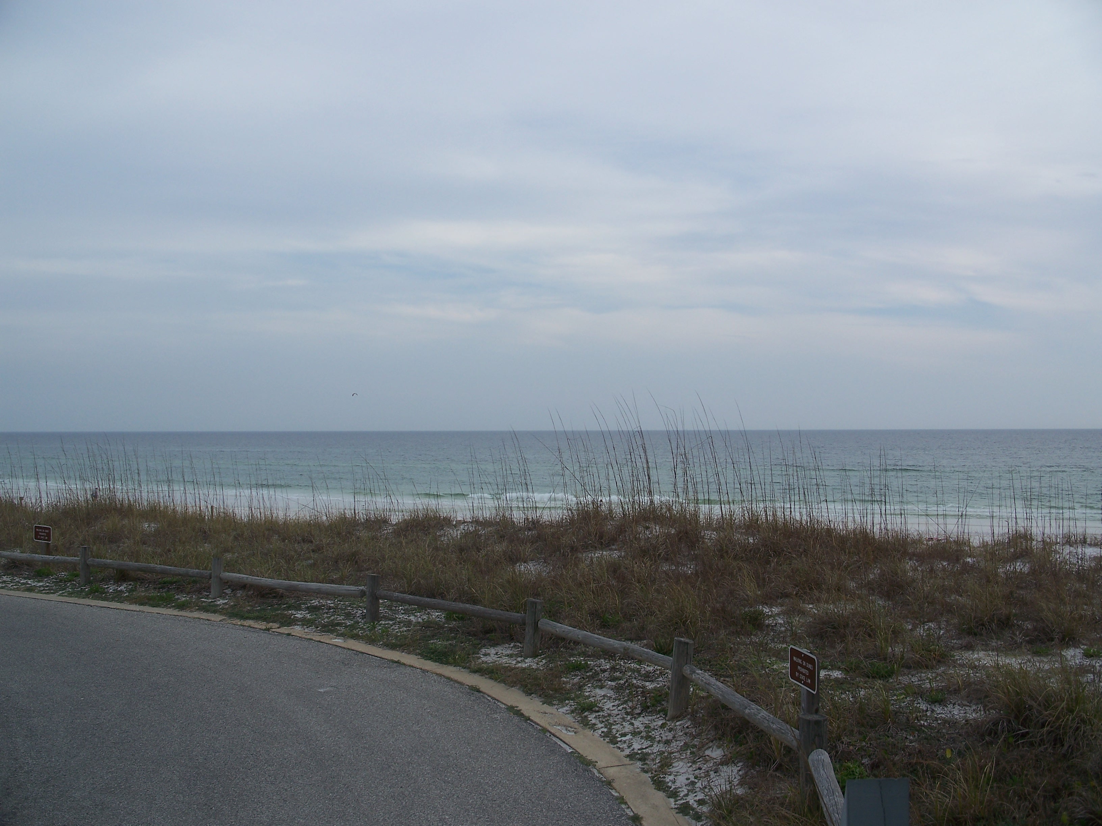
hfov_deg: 50.1
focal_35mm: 37
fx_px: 1178
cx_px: 551
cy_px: 413
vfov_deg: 38.7
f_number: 4
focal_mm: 7.8
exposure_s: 1/400
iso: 64
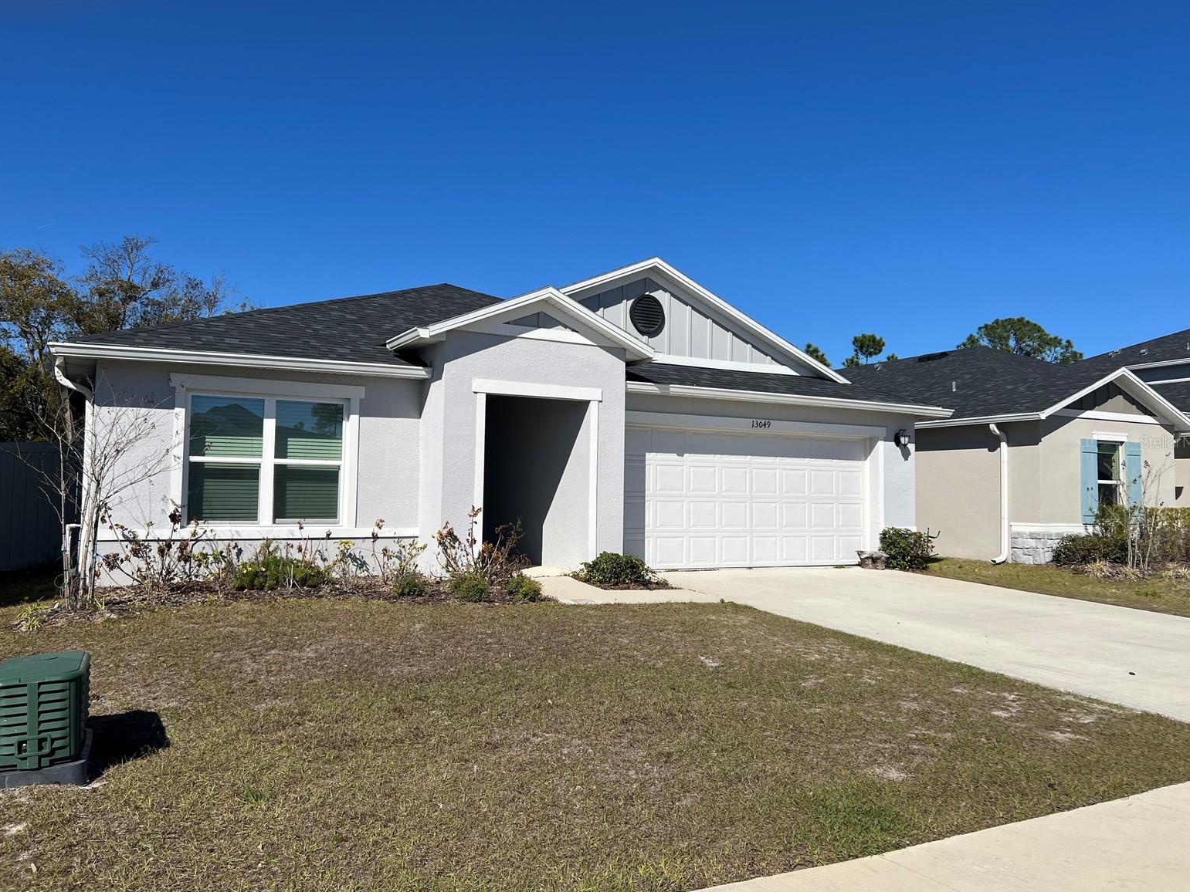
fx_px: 928
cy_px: 441
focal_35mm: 27
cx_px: 595
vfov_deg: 51.4
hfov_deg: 65.3
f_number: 1.5
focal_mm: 5.7
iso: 50
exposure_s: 1/8000
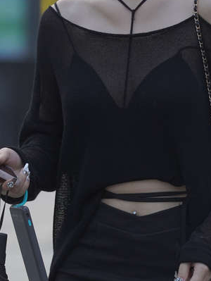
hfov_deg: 2.5
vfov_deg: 3.4
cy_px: 275
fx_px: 4747
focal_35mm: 585
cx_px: 135
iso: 500
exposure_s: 1/500
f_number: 3.2
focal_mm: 135
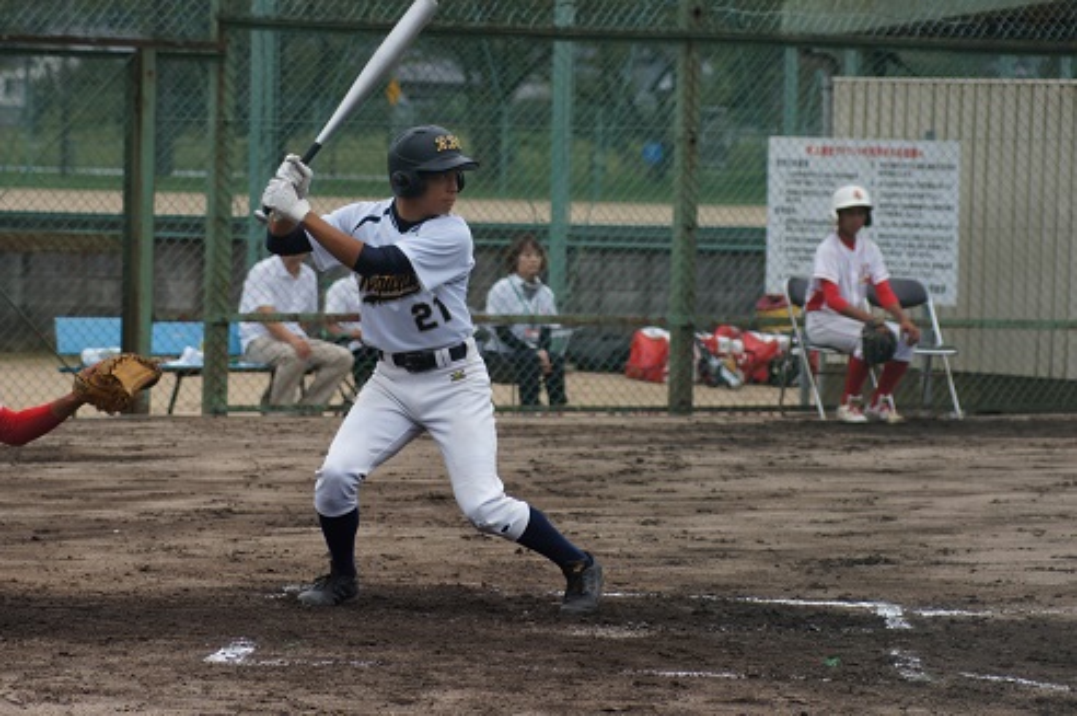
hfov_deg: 9.8
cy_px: 358
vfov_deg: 6.5
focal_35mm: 210
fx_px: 6276
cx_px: 538
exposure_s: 1/250
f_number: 5.6
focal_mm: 140
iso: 100
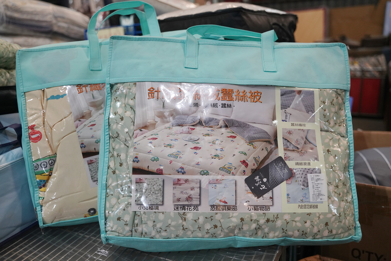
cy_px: 130
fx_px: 337
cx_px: 196
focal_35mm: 31
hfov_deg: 60.3
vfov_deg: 42.3
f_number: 3.2
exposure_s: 1/160
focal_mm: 31
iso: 1600
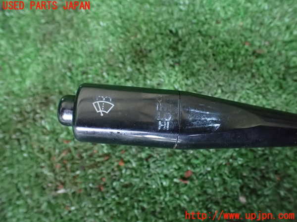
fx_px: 257
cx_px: 148
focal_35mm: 30
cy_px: 111
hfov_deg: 60.0
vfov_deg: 46.8
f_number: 2.3
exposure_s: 1/30
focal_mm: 5.4
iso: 1250
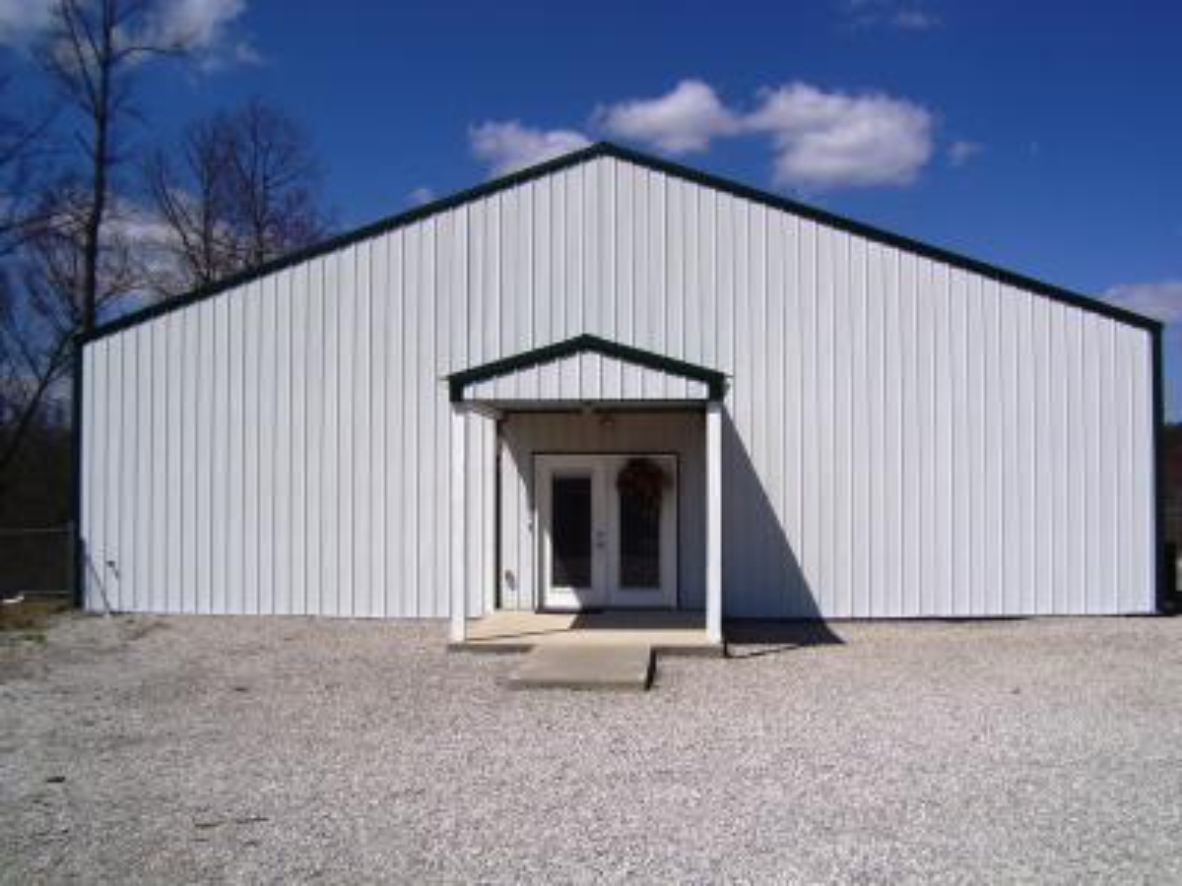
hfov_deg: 51.4
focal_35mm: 36
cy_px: 443
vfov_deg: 39.7
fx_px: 1229
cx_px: 591
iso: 80
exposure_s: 1/1500
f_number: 4.8
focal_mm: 6
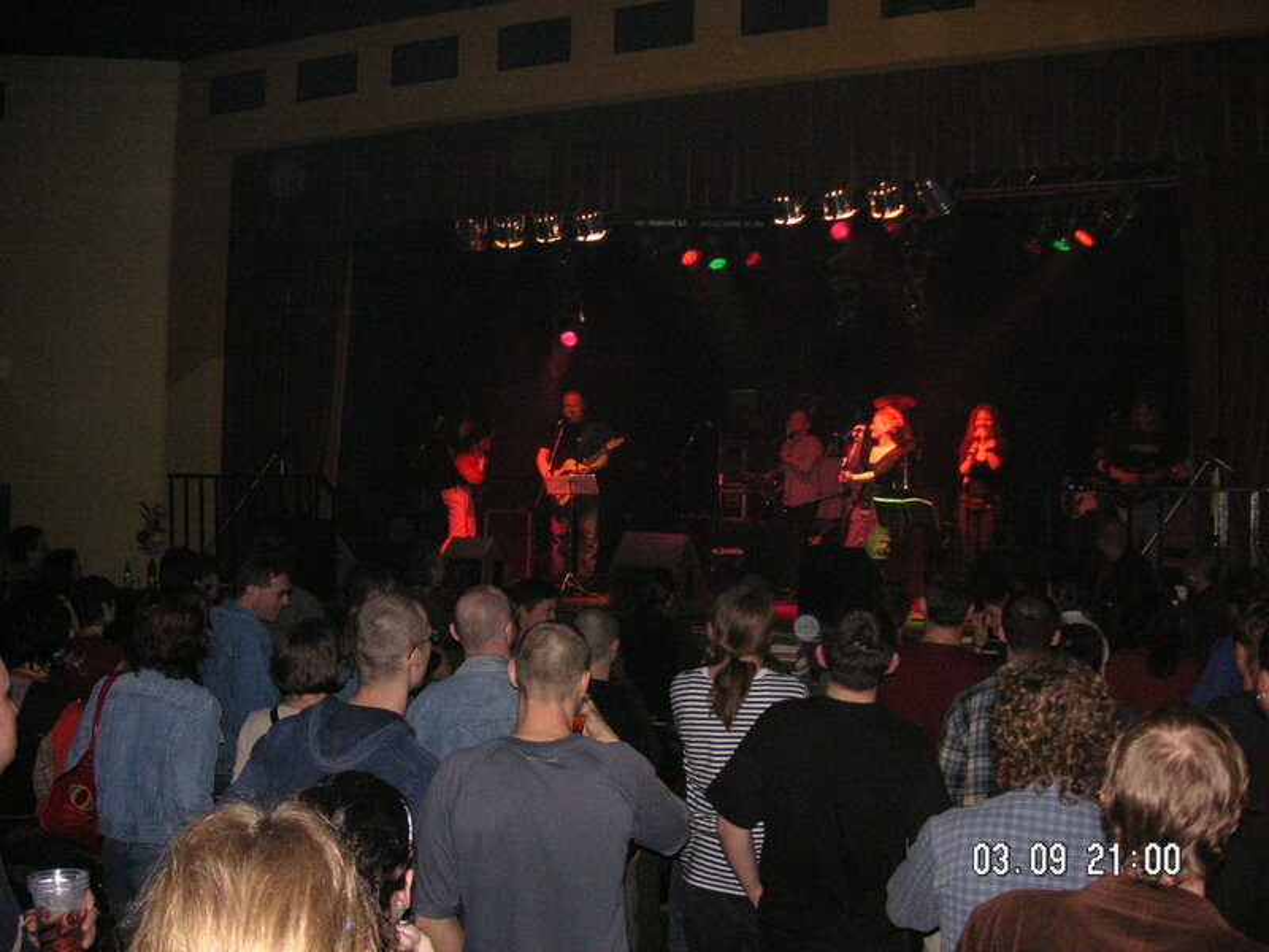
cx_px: 634
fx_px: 1356
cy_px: 476
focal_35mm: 37
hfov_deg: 50.1
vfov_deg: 38.7
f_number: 2.8
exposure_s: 1/45
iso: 160
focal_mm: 6.1
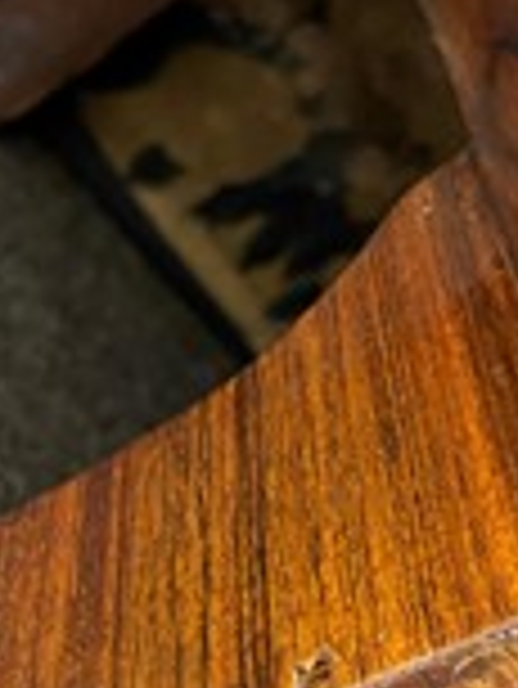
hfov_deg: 21.6
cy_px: 450
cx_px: 212
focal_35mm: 68
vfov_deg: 28.4
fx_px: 1355
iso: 640
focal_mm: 5.1
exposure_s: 1/33
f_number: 1.6
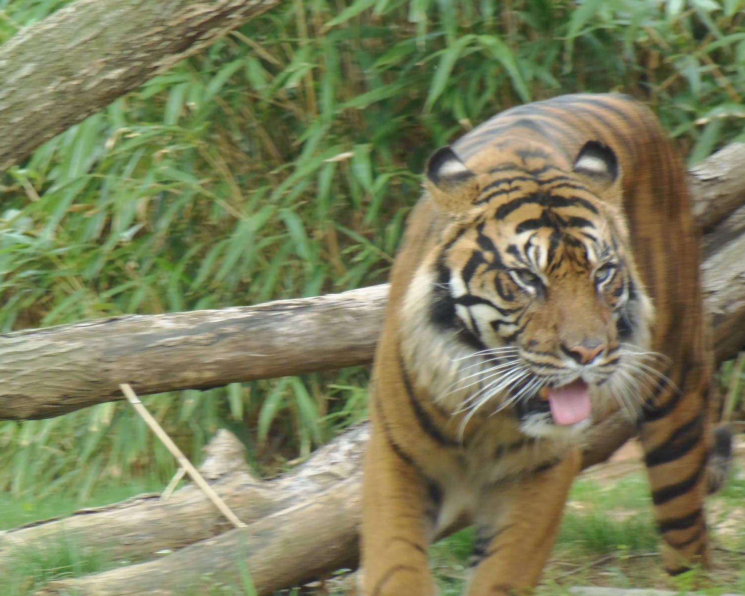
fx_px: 15678
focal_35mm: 711
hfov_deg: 2.7
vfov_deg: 2.2
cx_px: 397
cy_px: 298
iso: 200
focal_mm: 126.2
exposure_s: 1/60
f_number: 5.3
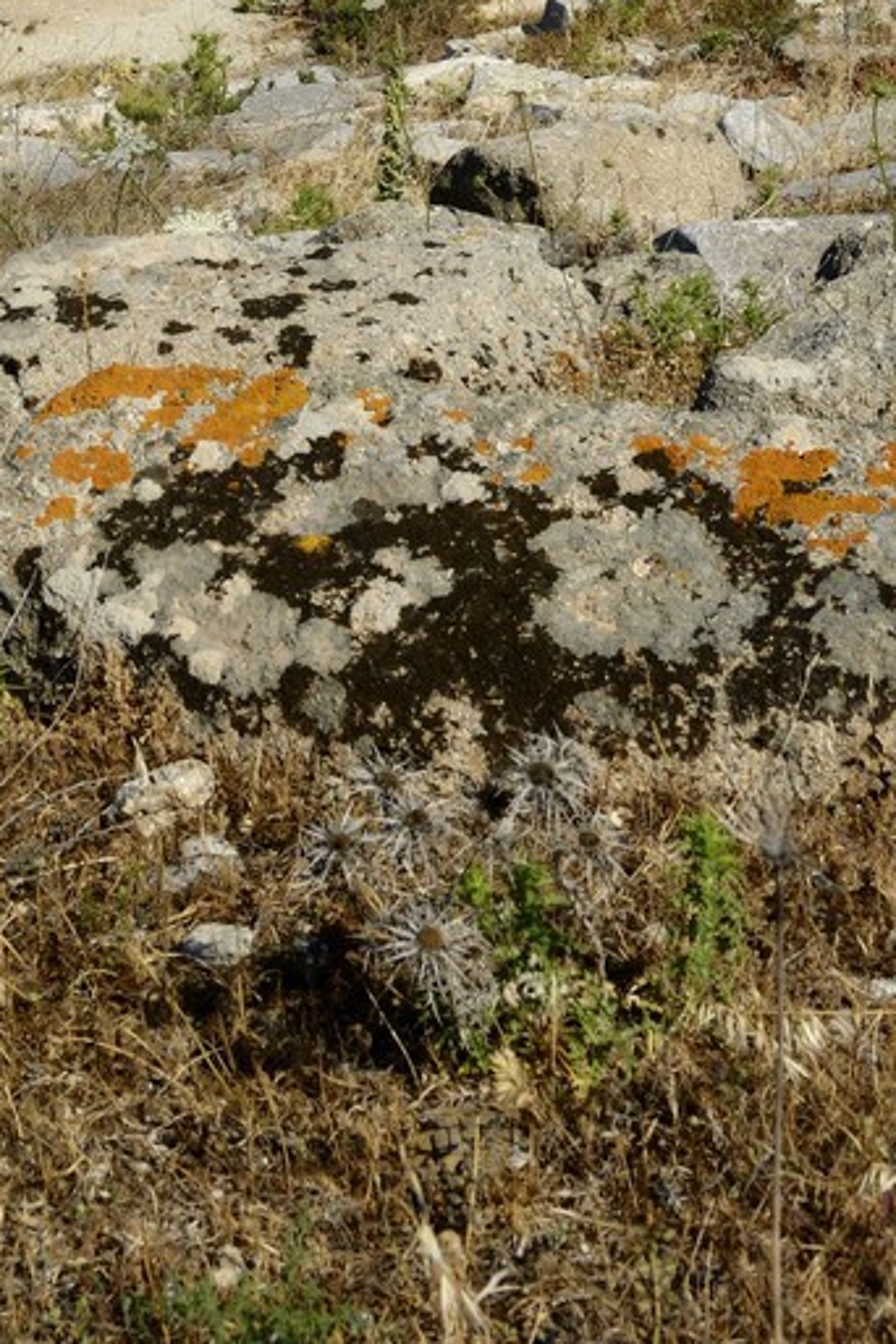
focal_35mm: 106
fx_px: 3957
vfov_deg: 17.7
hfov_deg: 12.6
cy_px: -540
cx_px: -140
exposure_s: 1/320
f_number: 13
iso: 200
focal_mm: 34
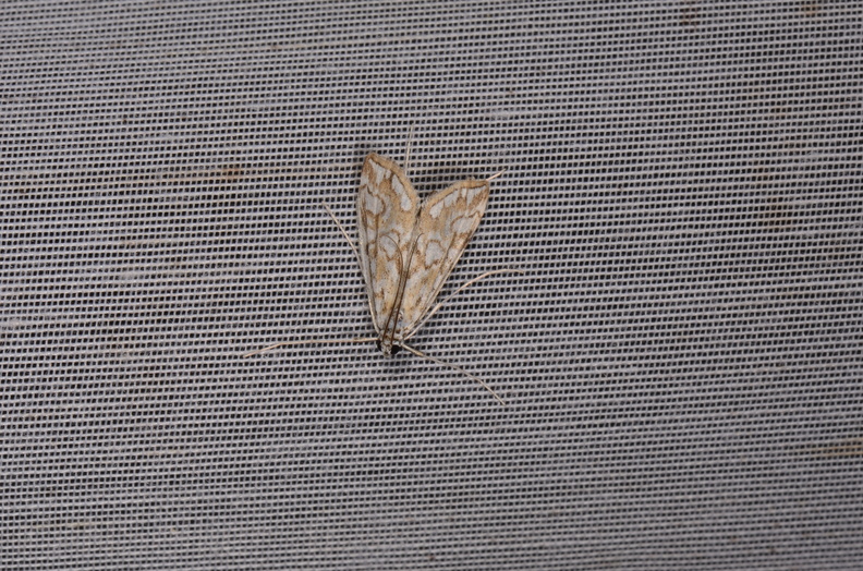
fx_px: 3049
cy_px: 286
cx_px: 432
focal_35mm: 128
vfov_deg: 10.7
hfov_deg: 16.1
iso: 100
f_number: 22
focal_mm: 85
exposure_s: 1/60
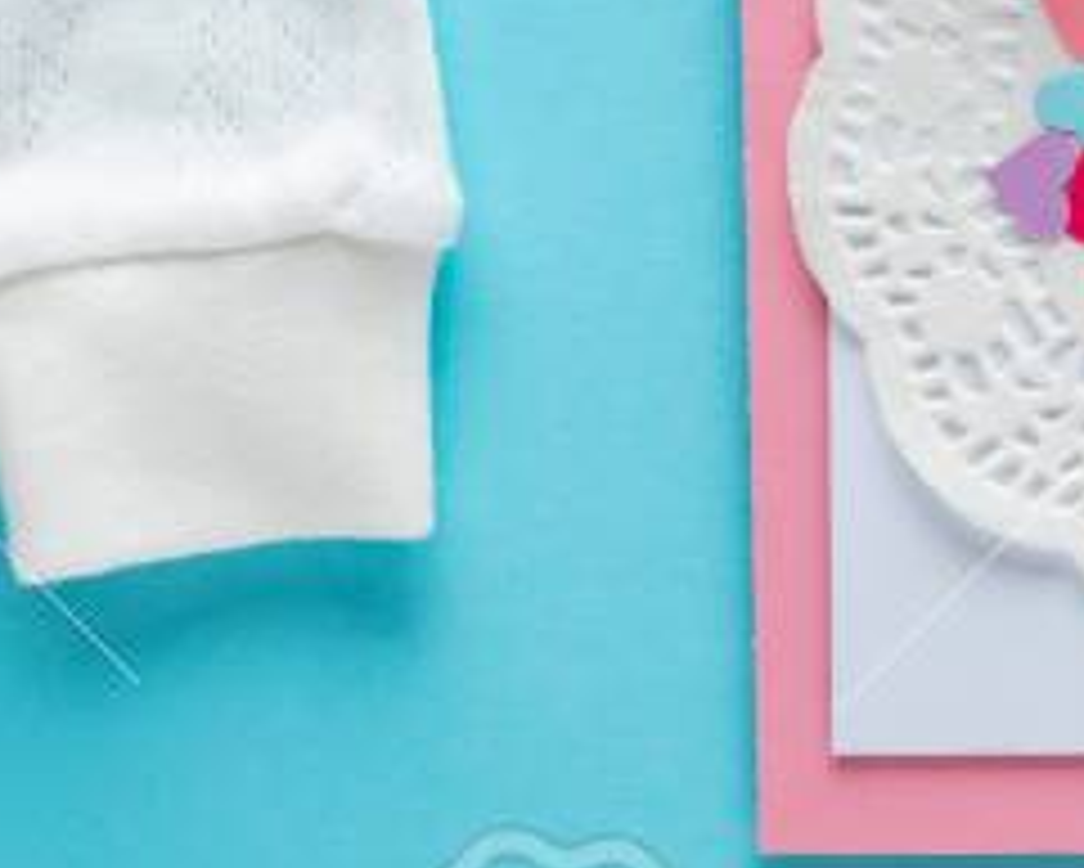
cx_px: 1336
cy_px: -767
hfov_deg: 7.6
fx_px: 8120
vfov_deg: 6.0
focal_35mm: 253
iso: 100
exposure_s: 1/200
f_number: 10
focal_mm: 50
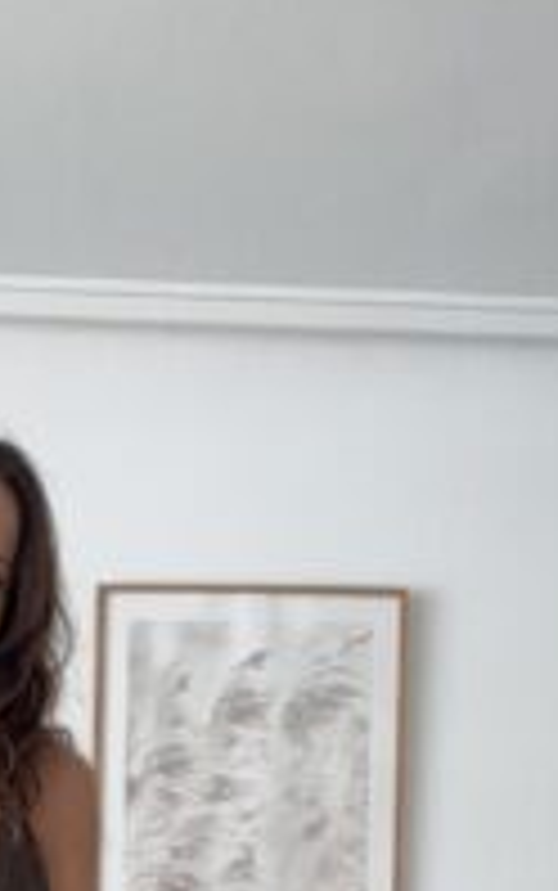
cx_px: -18
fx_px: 1798
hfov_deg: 17.2
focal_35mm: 74
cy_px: 1076
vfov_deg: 25.0
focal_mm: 2.69
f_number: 1.9
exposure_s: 1/88
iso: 80
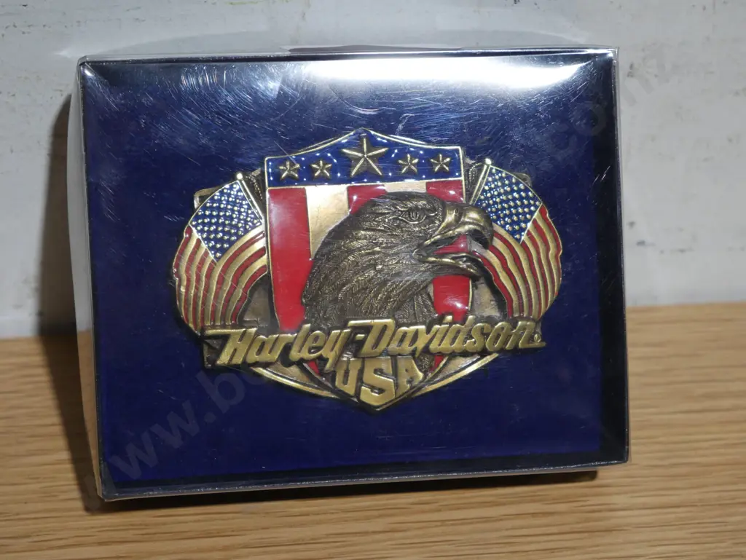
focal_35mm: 78
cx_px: 373
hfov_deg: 25.0
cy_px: 280
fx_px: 1682
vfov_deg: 18.9
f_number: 5.6
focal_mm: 39
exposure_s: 1/100
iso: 1000
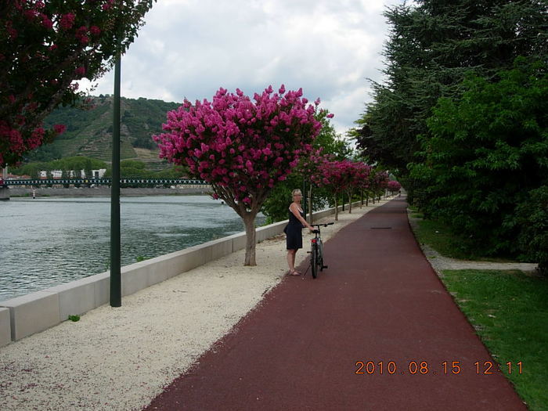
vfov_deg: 37.7
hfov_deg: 49.0
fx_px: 602
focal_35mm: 38
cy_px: 206
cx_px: 274
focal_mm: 7.8
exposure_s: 1/443
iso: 64
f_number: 4.8
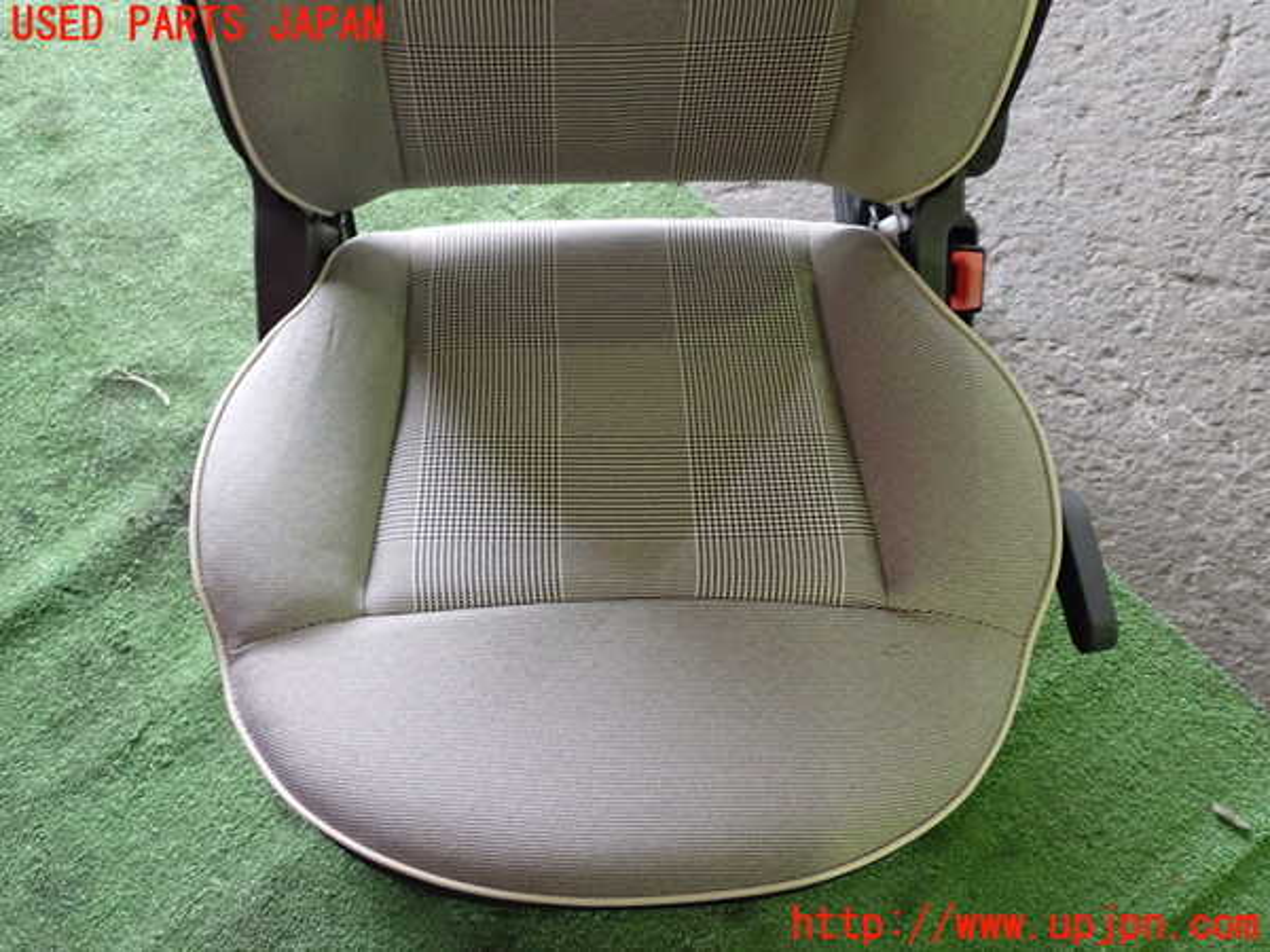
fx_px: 1321
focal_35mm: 36
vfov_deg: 39.7
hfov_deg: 51.4
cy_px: 476
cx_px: 635
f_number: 2.5
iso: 800
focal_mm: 6.37
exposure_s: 1/30
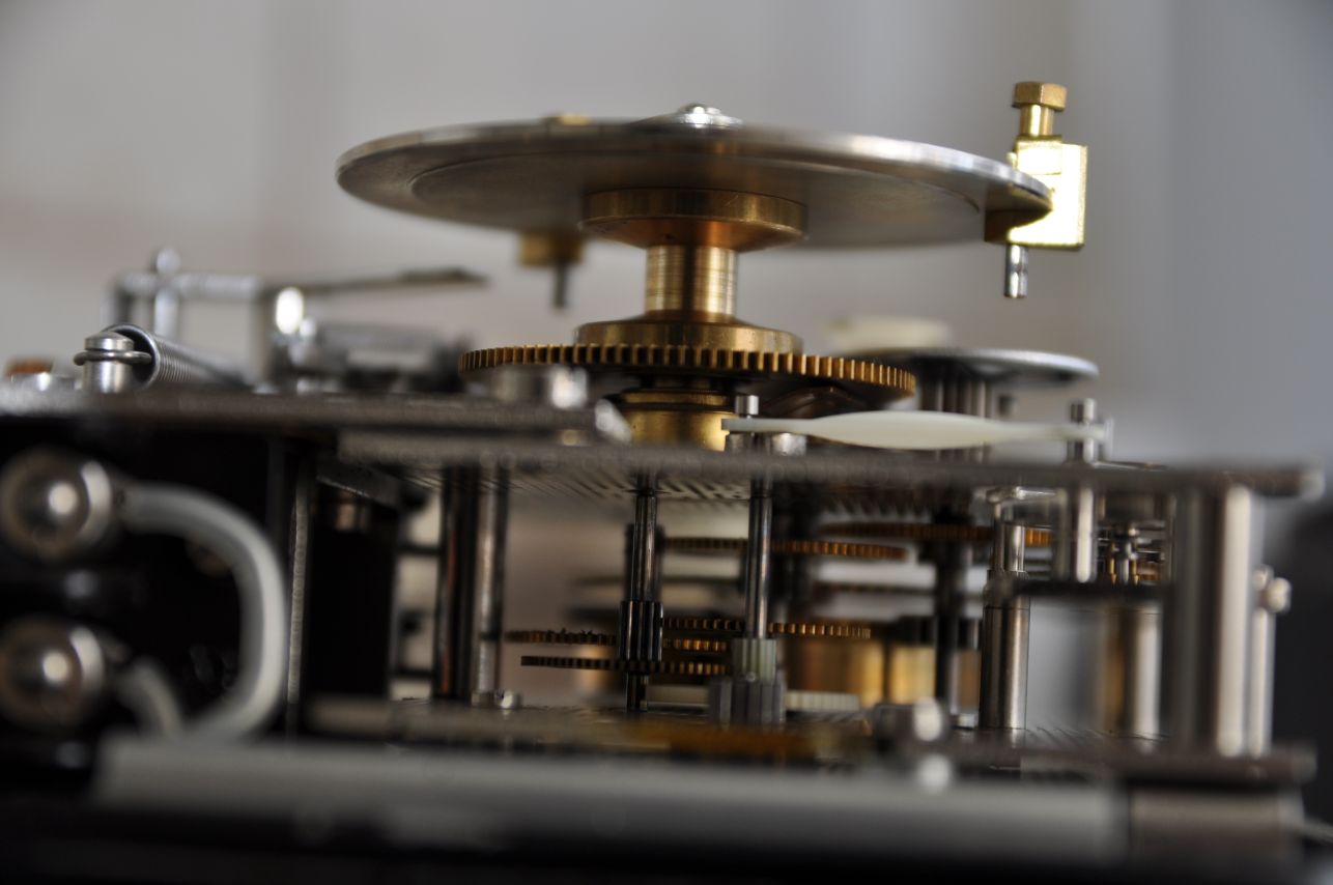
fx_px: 3439
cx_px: 666
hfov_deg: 21.9
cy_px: 442
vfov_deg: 14.7
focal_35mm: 93
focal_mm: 62
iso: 200
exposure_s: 1/200
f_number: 4
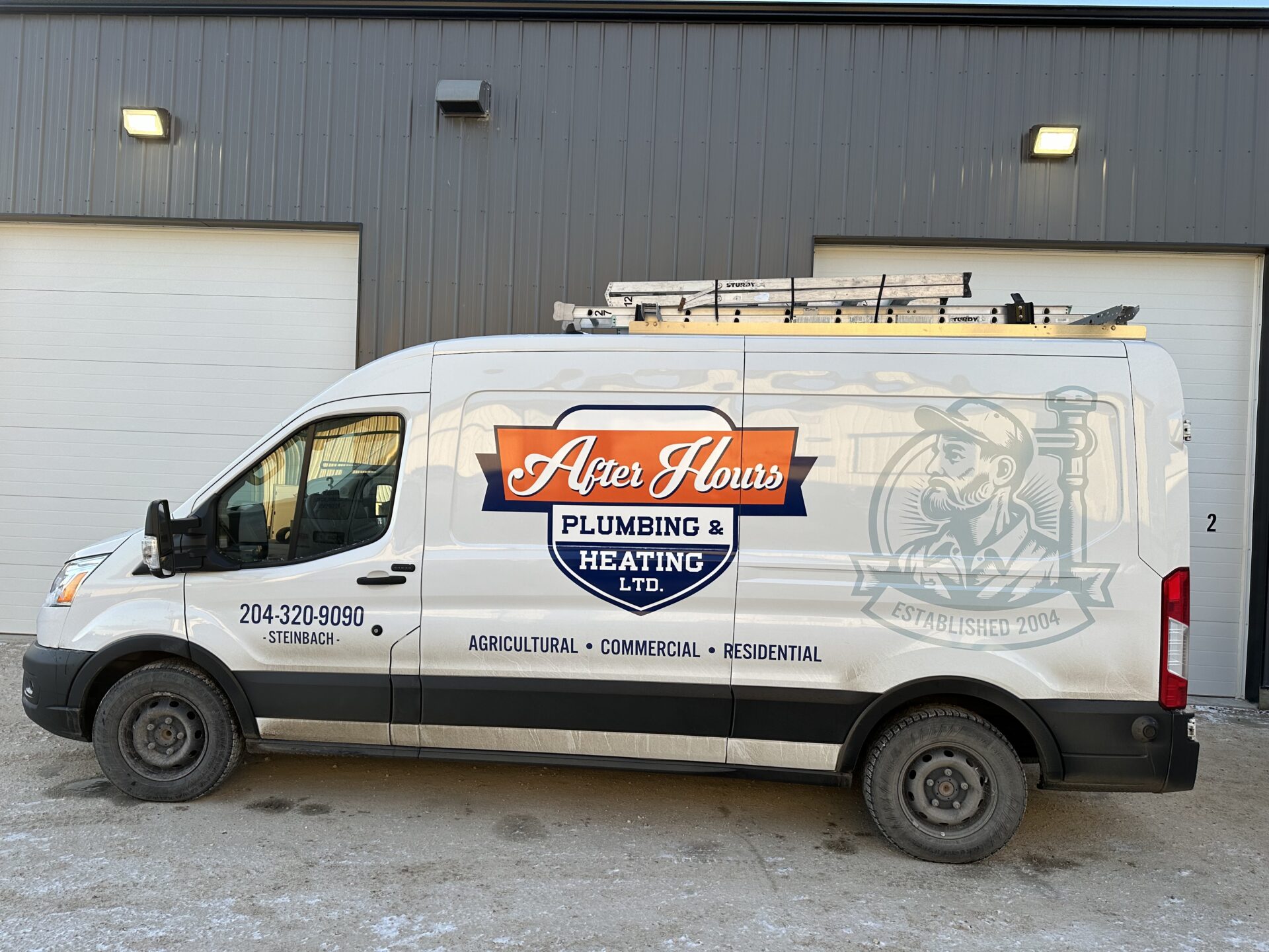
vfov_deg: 56.8
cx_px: 634
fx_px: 880
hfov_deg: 71.6
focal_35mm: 24
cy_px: 476
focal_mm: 6.86
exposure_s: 1/615
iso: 80
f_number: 1.78
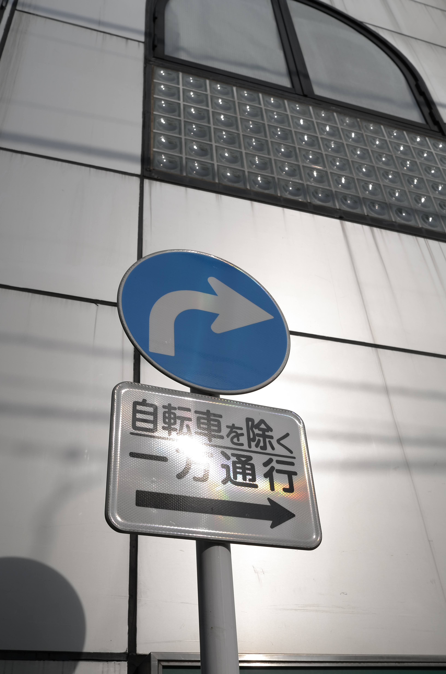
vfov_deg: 53.2
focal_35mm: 36
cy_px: 337
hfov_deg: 36.7
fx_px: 672
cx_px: 223
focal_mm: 24
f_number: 8
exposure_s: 1/1000
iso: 100
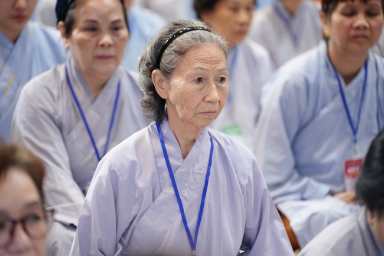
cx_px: 192
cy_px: 128
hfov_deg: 13.7
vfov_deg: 9.1
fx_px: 1599
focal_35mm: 150
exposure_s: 1/100
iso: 2000
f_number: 2.8
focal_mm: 150
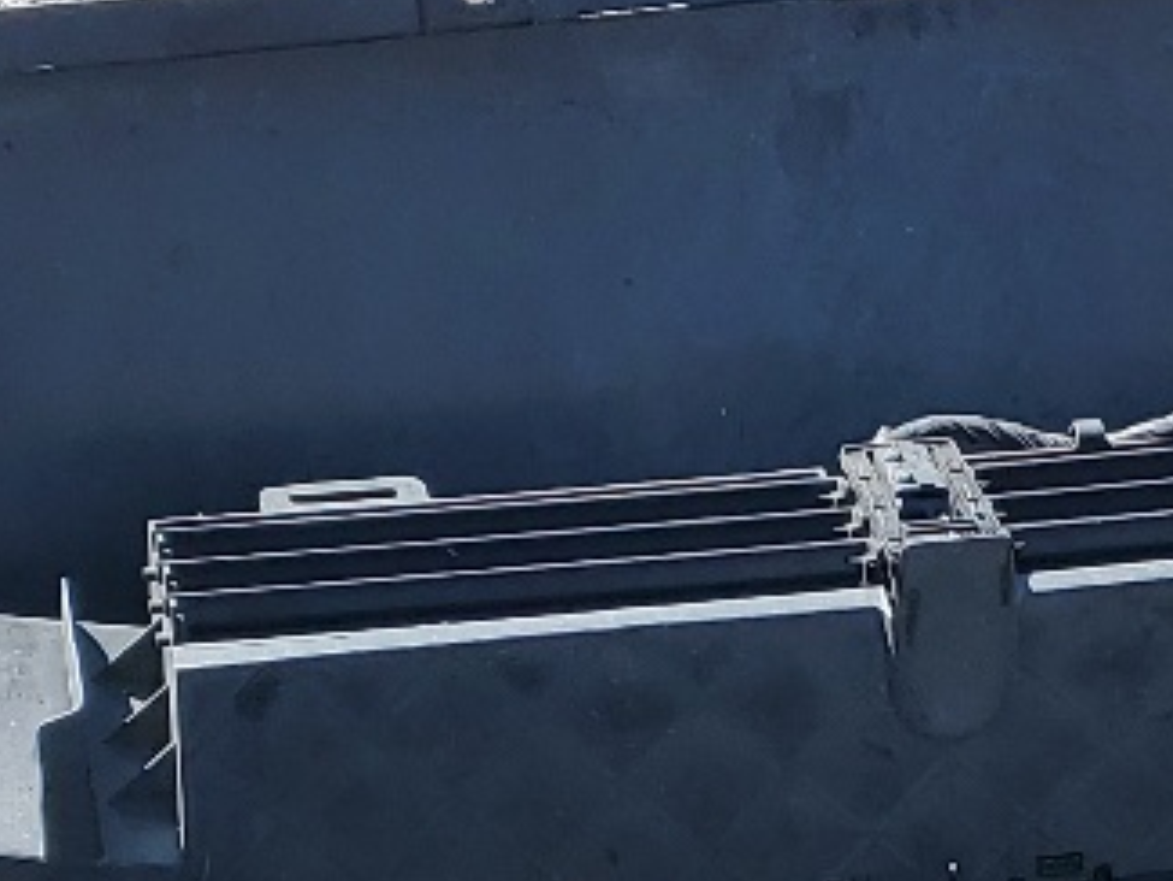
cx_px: 899
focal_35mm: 128
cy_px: 968
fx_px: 4339
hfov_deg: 15.3
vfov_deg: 11.4
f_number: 1.5
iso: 50
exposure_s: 1/1429
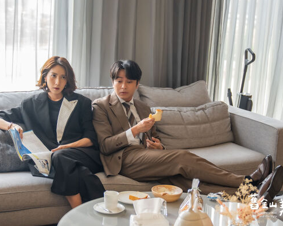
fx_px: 670
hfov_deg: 23.9
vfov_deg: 19.2
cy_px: 113
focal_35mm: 80
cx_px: 152
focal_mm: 70
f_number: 2.8
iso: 1600
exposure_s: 1/200
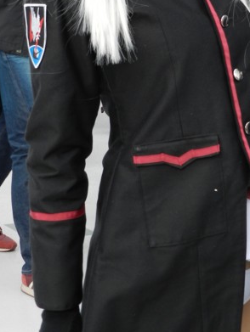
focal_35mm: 139
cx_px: 166
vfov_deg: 14.0
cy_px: 23
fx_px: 1336
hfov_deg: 10.7
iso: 160
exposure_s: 1/200
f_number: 4.7
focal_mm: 12.1
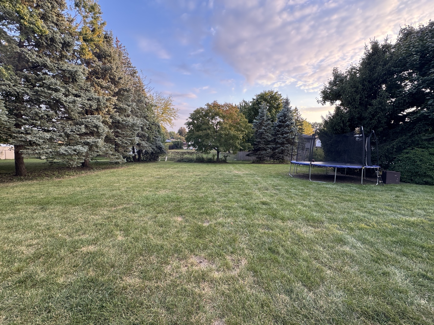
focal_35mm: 14
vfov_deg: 85.7
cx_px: 217
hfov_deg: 102.1
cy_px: 162
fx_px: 176
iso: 64
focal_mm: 2.22
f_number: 2.2
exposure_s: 1/99
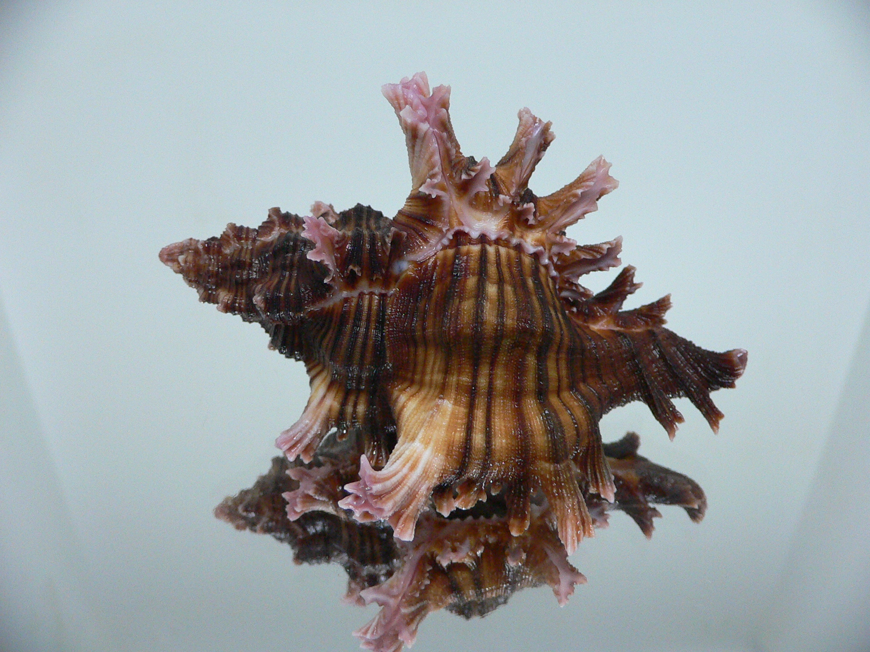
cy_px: 326
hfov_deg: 52.6
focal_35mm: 35
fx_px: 880
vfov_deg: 40.7
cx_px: 435
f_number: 2.8
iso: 200
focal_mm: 4.6
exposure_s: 1/40
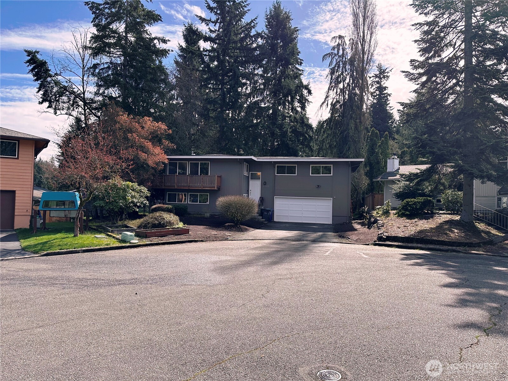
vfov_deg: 56.8
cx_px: 254
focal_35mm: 24
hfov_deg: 71.6
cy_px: 190
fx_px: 352
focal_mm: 6.86
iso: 80
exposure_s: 1/3597
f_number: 1.78
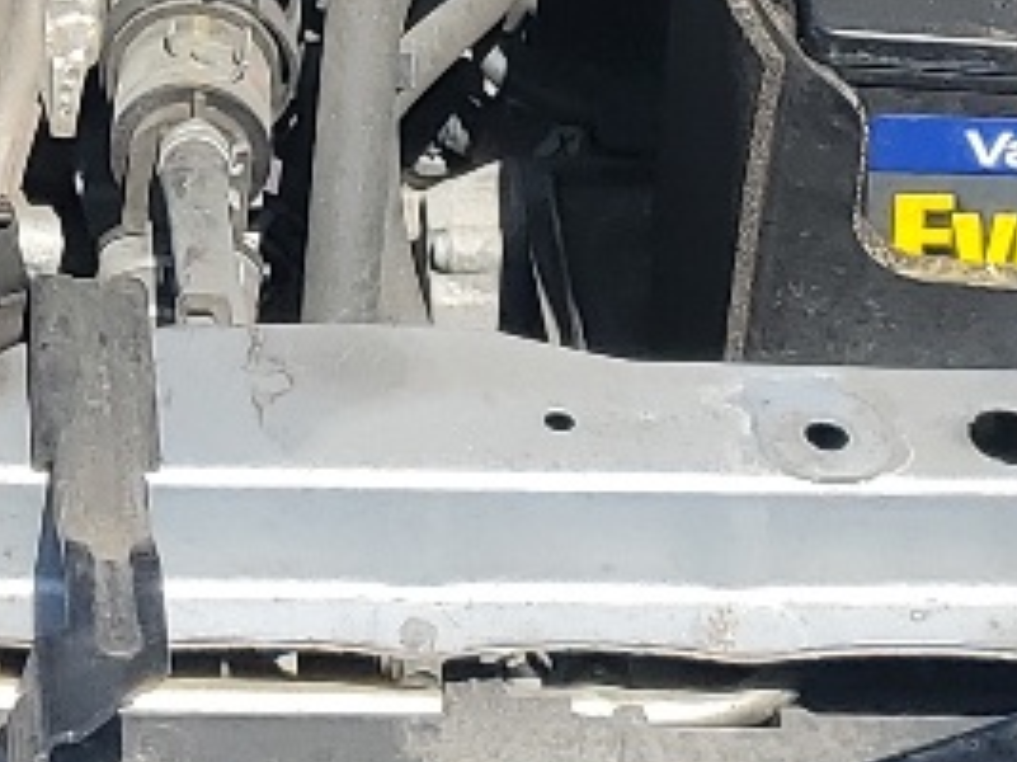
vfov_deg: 8.7
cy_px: -979
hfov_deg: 12.4
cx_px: -130
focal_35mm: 156
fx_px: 4581
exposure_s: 1/2500
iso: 50
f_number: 1.5
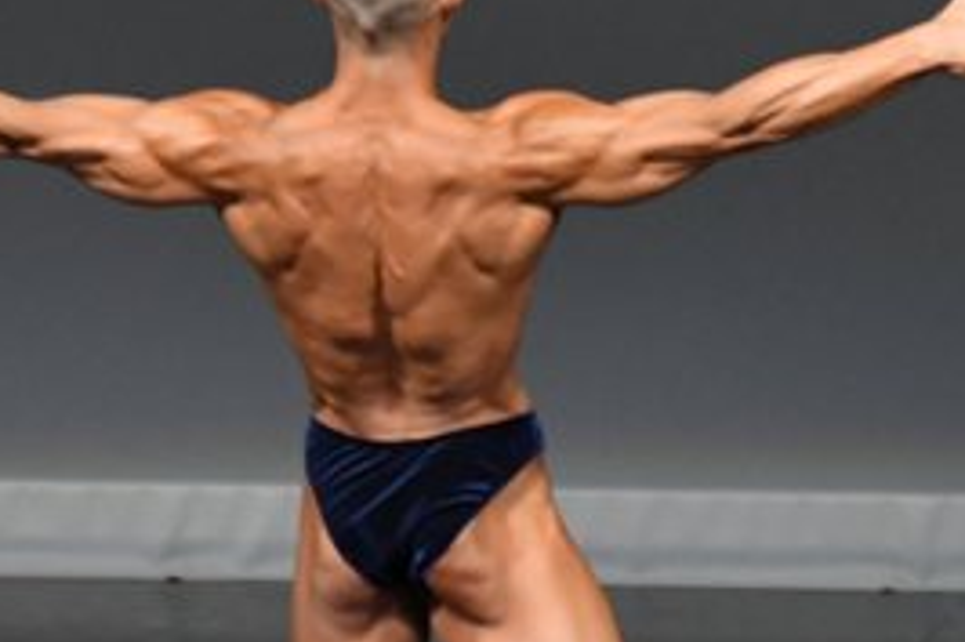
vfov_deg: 1.5
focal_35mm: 919
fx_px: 24618
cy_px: 435
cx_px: 405
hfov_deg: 2.2
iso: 4000
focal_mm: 210
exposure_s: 1/400
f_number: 5.6
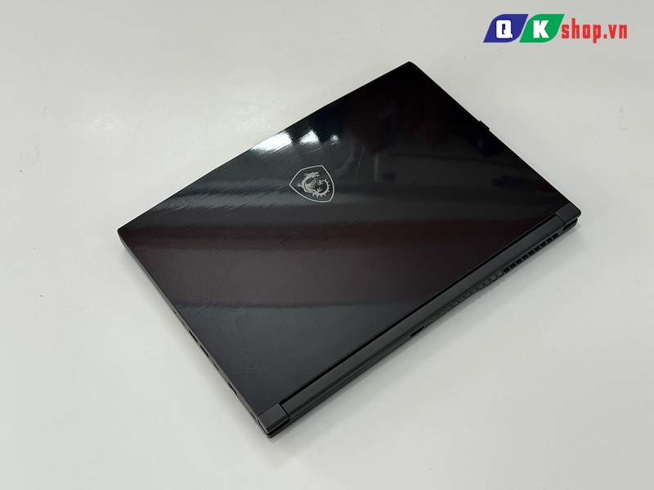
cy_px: 245
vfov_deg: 30.3
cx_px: 327
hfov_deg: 39.7
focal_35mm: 48
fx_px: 907
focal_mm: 6.76
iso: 50
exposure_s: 1/100
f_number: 1.78
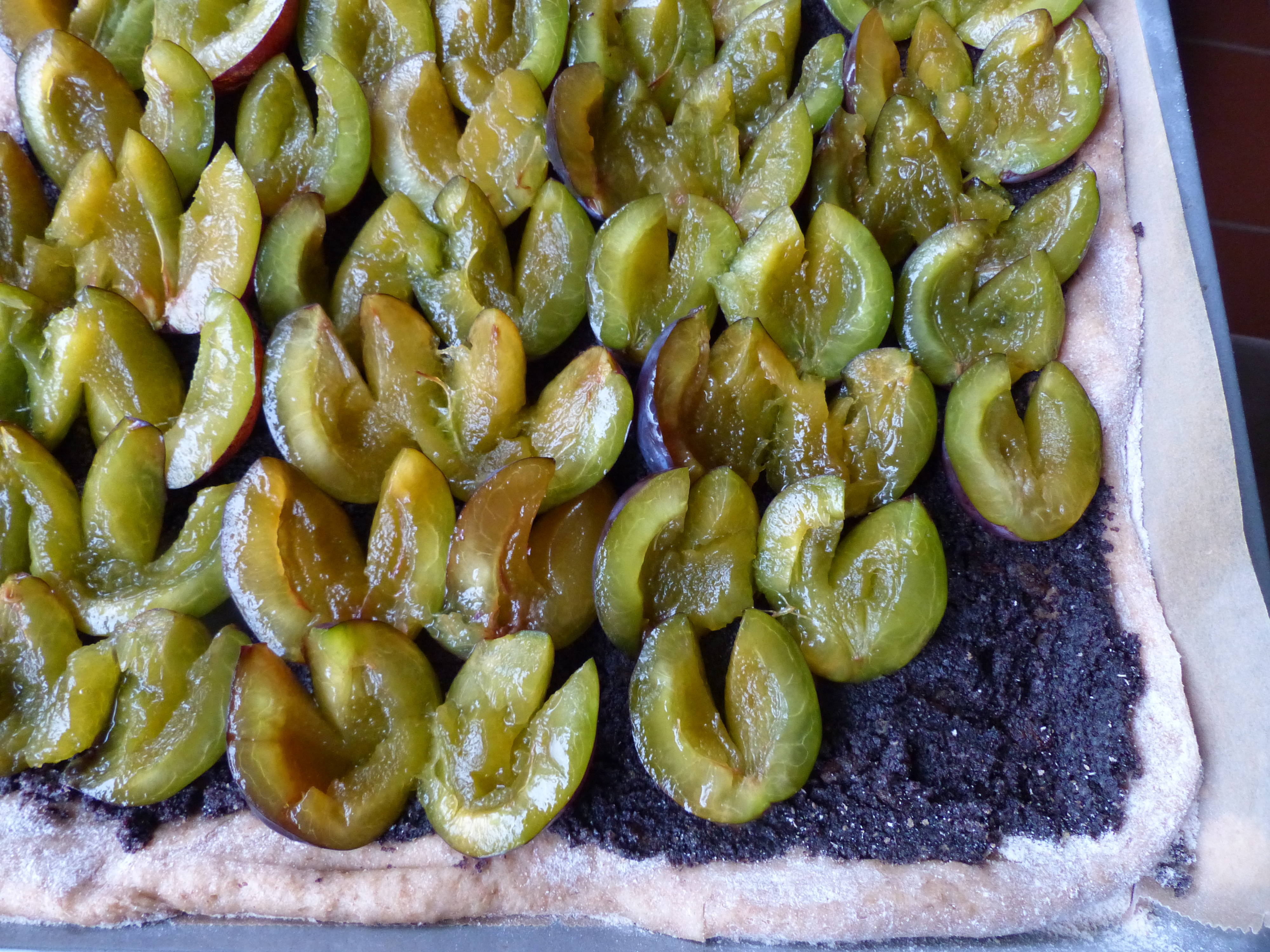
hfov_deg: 69.4
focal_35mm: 25
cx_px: 635
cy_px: 476
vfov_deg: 54.9
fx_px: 917
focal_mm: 4.5
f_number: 2.8
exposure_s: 1/60
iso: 400
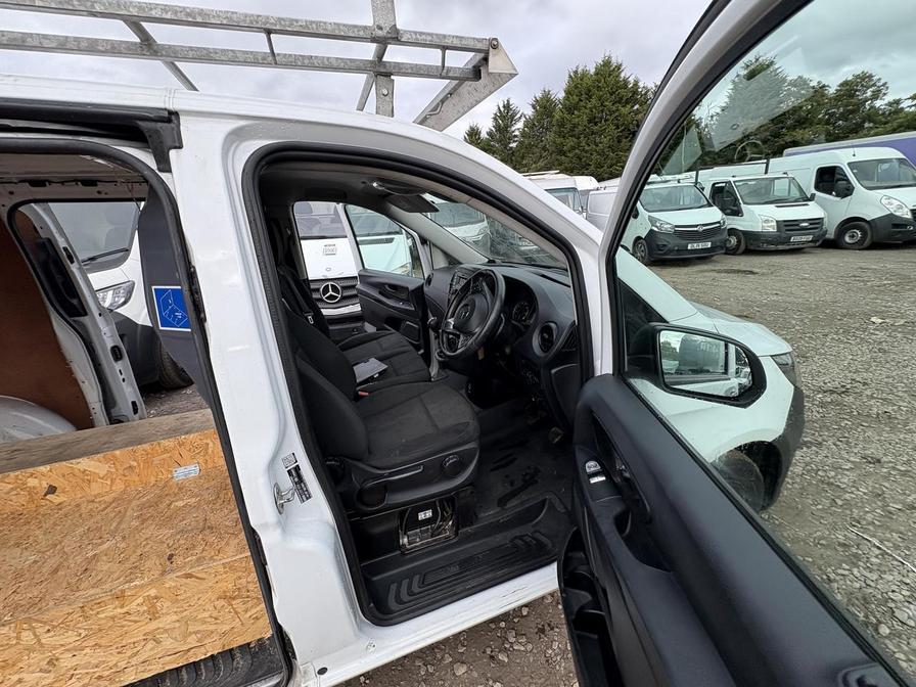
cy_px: 344
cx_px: 458
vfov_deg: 85.7
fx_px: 370
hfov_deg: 102.1
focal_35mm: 14
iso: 64
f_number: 2.2
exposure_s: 1/194
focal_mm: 2.22
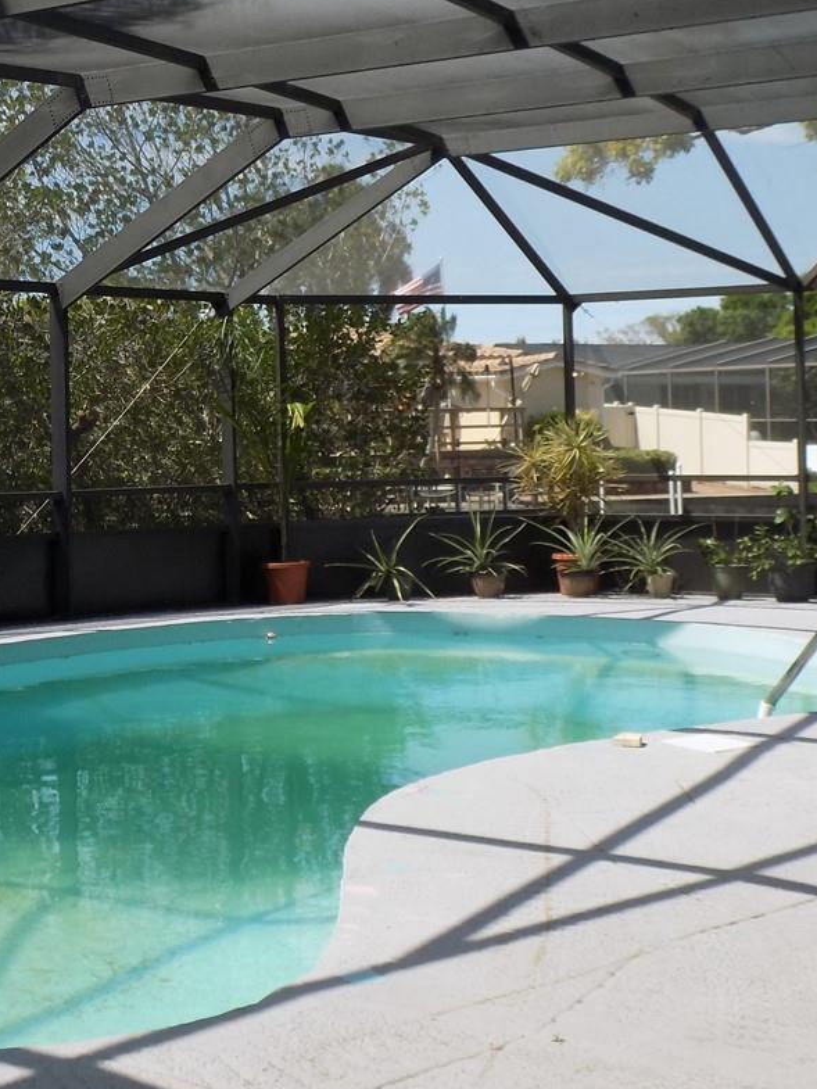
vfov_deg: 34.7
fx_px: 1730
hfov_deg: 25.4
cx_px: 18
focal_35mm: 55
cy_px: 379
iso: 80
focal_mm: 4.8
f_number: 3.2
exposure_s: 1/500
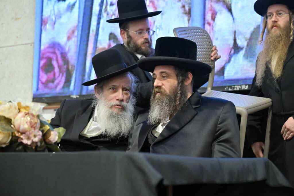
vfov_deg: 18.9
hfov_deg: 28.1
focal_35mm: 72
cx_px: 147
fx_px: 588
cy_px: 98
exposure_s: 1/160
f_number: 4
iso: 1000
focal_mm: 72
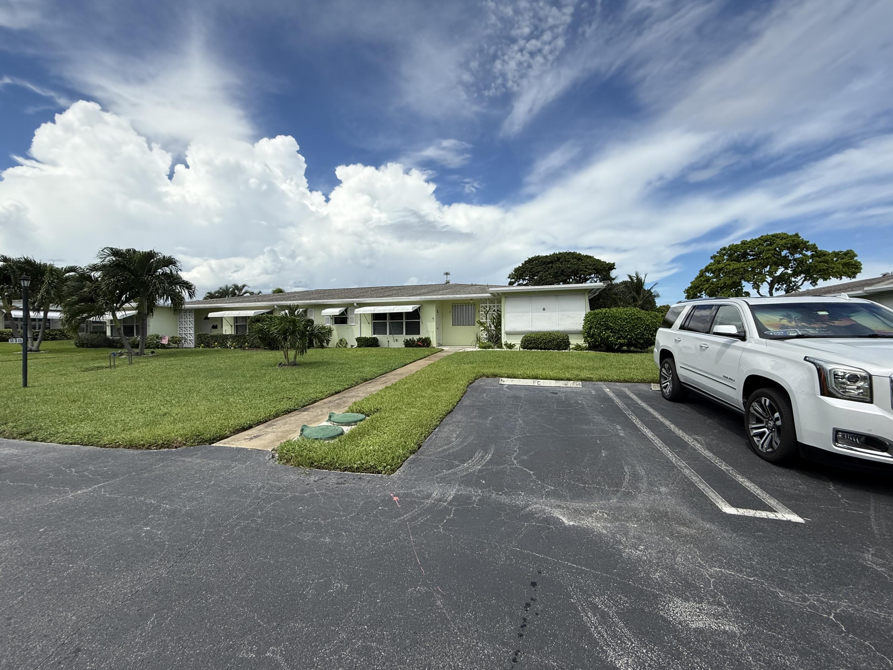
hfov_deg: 102.1
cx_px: 446
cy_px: 335
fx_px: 361
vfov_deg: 85.7
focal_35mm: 14
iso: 80
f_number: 2.2
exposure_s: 1/2841
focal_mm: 2.22
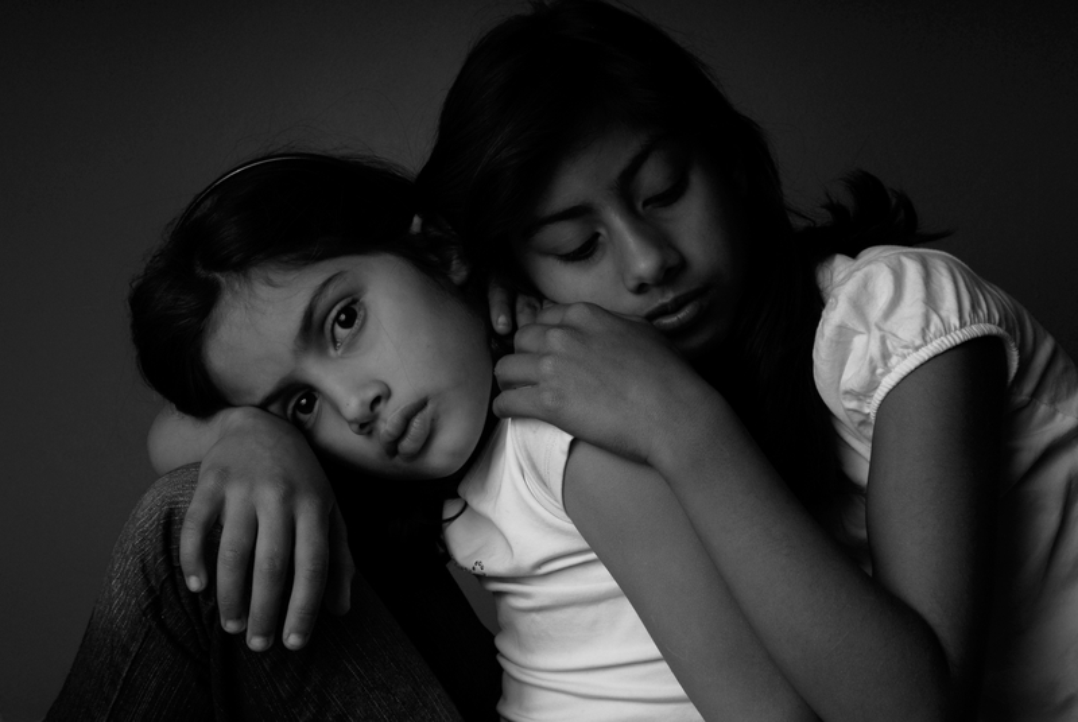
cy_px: 361
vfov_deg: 26.6
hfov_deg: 38.8
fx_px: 1529
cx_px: 539
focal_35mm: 51
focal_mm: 34
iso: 200
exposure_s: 1/250
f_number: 13
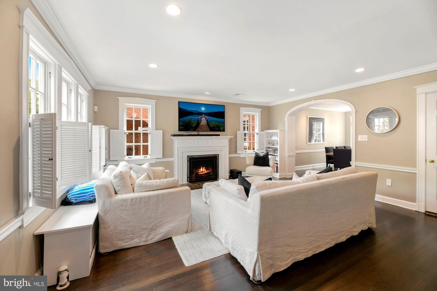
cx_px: 218
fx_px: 170
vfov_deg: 81.2
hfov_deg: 104.3
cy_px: 146
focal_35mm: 14
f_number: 8
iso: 200
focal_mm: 14
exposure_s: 1/8
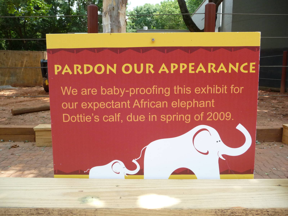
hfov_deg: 63.4
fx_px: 233
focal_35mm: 28
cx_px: 144
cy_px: 108
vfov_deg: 49.7
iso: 200
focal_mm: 4.7
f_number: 3.3
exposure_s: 1/500
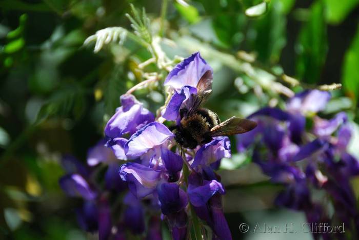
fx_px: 2994
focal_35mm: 300
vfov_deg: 4.6
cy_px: 120
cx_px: 180
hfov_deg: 6.9
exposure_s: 1/400
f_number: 5.6
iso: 180
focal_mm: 200
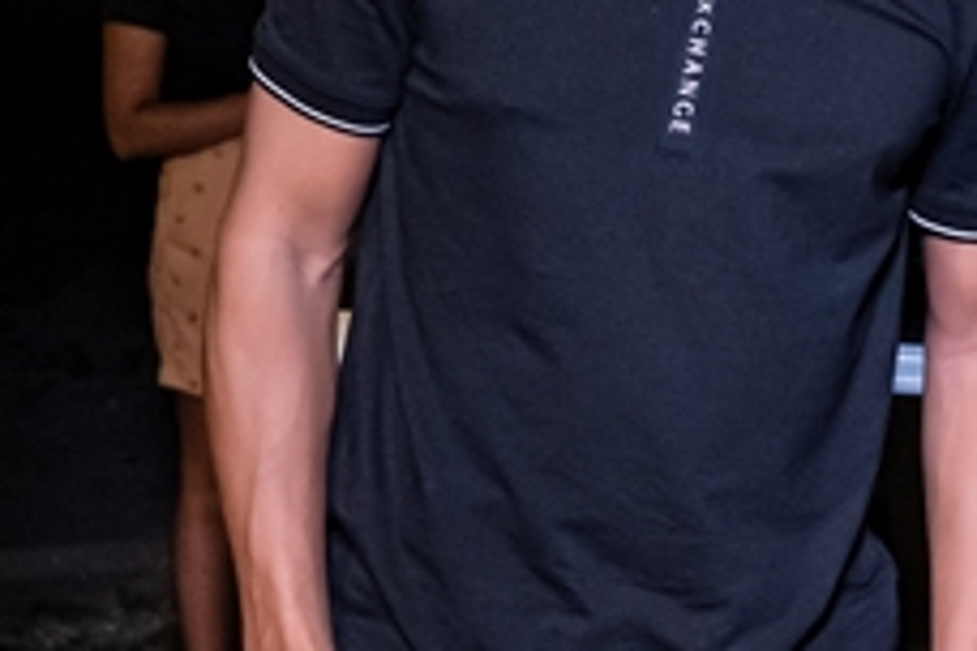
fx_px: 3175
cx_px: 945
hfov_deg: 17.2
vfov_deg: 11.6
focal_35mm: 117
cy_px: -13
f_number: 2.8
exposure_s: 1/320
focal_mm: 24
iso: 2500
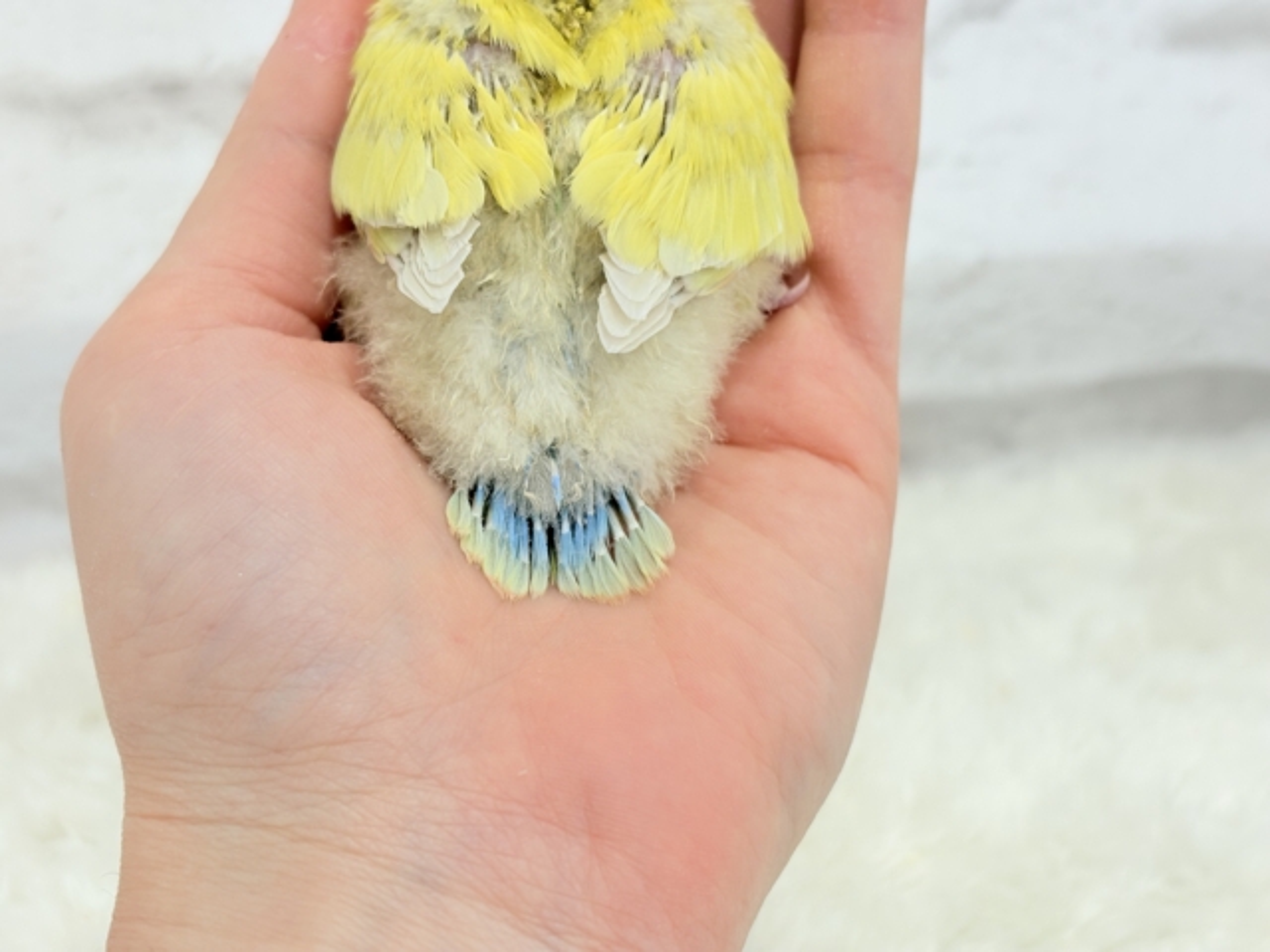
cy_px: 476
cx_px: 635
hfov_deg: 36.8
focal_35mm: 52
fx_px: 1908
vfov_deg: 28.0
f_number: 1.6
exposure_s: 1/50
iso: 40
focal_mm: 5.96
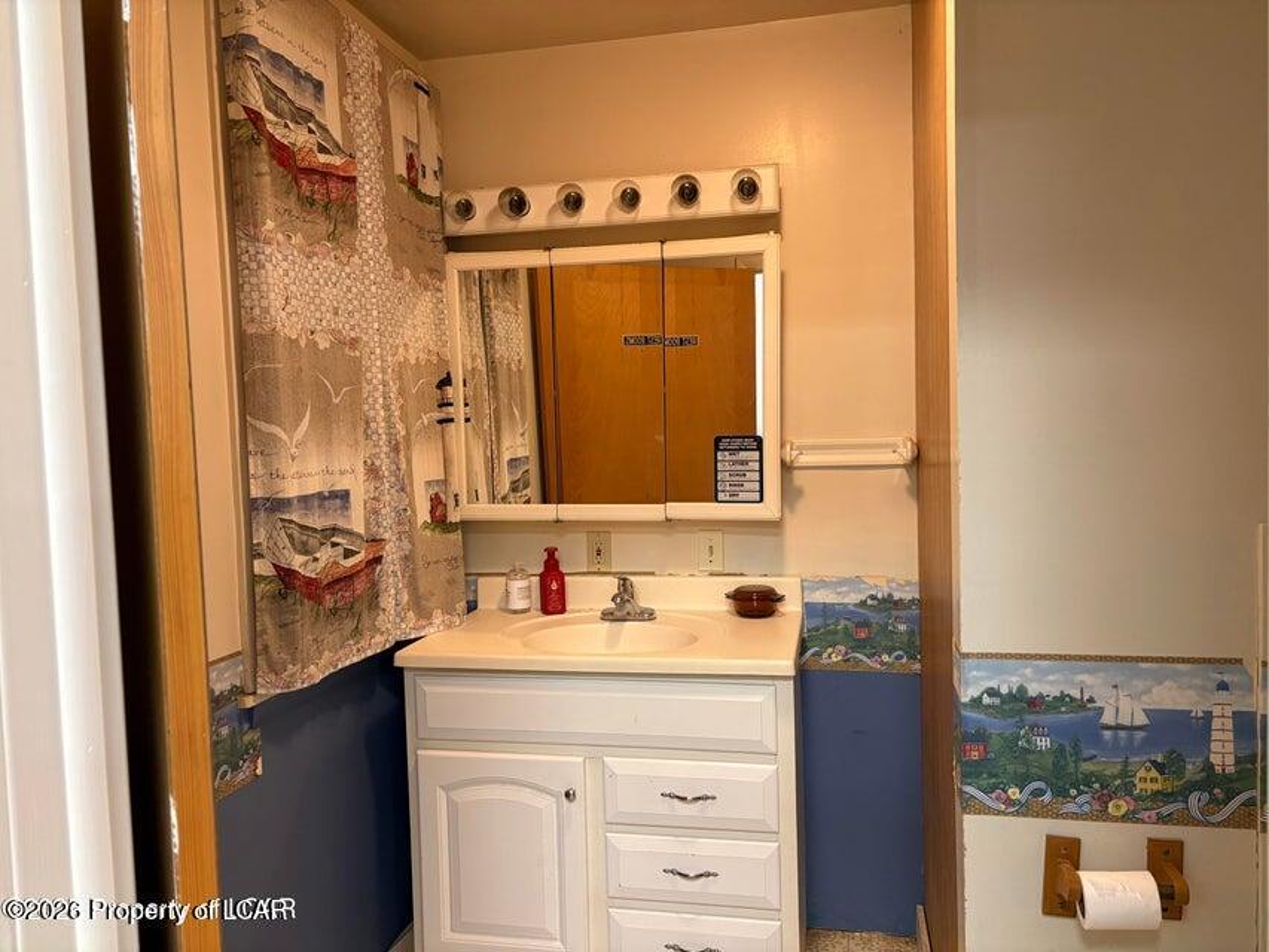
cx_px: 634
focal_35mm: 26
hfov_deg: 67.3
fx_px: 953
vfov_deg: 53.1
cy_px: 476
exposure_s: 1/60
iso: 200
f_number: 1.6
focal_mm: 5.96
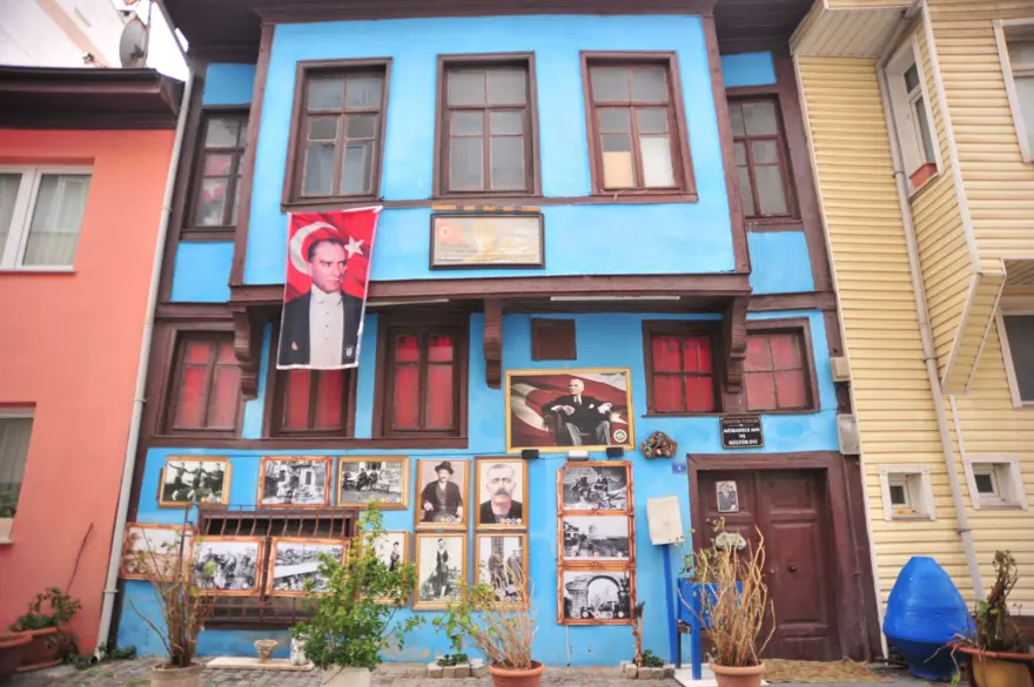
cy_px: 344
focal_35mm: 24
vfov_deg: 53.0
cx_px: 517
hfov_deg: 73.8
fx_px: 689
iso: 640
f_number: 2.8
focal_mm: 24
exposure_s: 1/500
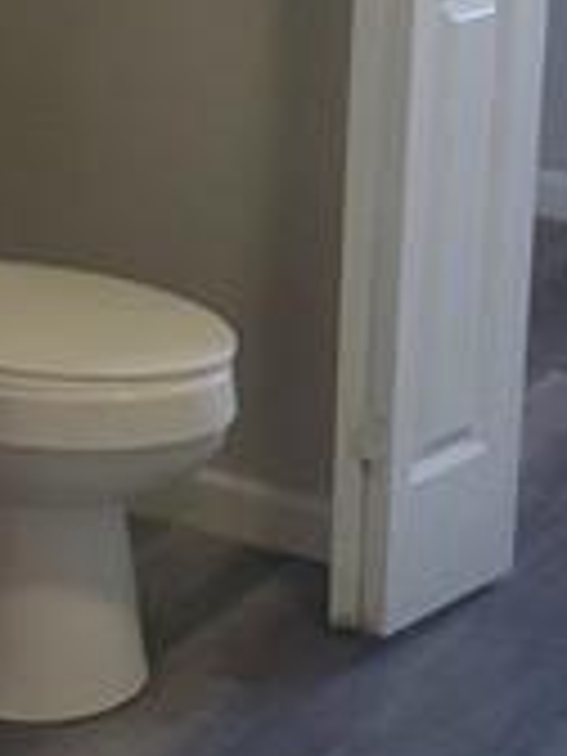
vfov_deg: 16.5
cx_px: 99
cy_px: 243
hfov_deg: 12.4
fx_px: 2599
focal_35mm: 119
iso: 250
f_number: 2.4
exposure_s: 1/120
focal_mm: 4.3
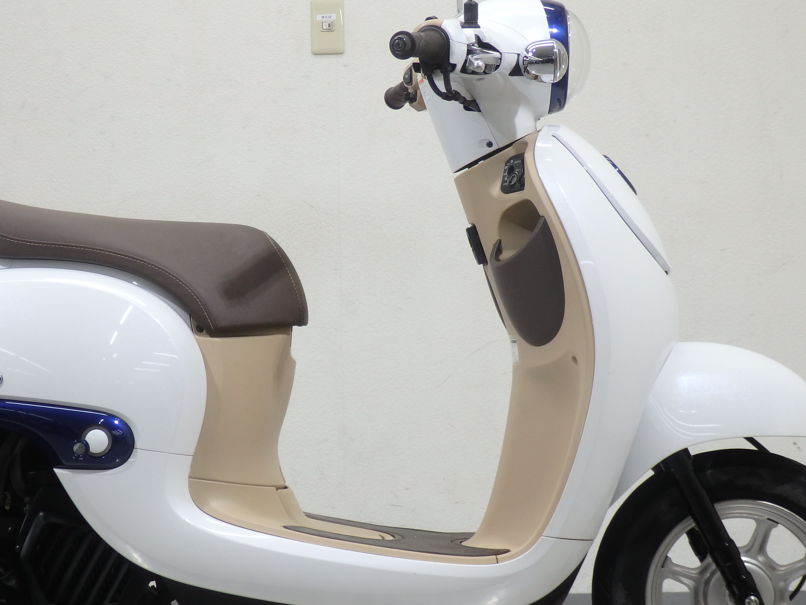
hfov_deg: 23.5
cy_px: 294
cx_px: 291
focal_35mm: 83
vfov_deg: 17.8
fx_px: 1932
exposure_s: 1/50
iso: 125
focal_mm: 9.8
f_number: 4.1
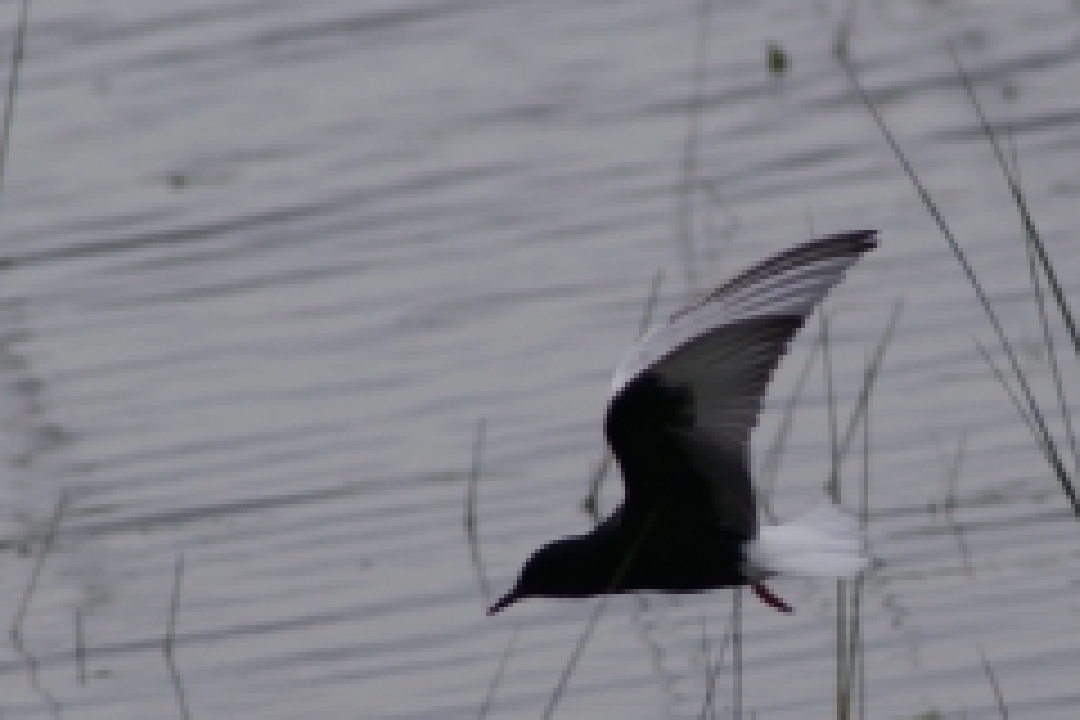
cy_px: 369
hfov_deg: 2.2
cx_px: 878
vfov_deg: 1.5
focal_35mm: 923
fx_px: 27688
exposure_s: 1/1000
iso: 100
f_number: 6.7
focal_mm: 330
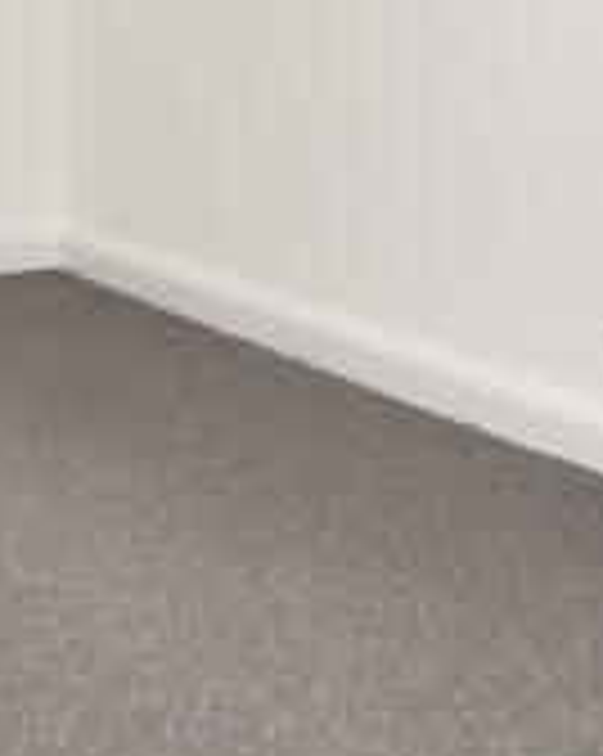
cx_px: 526
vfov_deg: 18.1
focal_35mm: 103
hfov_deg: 14.8
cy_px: -20
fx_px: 2302
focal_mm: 12
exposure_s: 1/200
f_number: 5
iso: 400
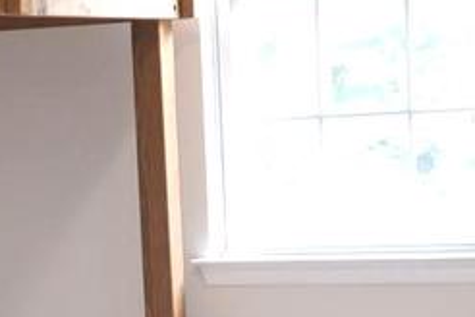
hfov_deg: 12.0
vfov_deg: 8.0
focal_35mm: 170
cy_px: 325
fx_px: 2243
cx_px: 14
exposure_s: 1/160
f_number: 4
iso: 2000
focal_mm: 29
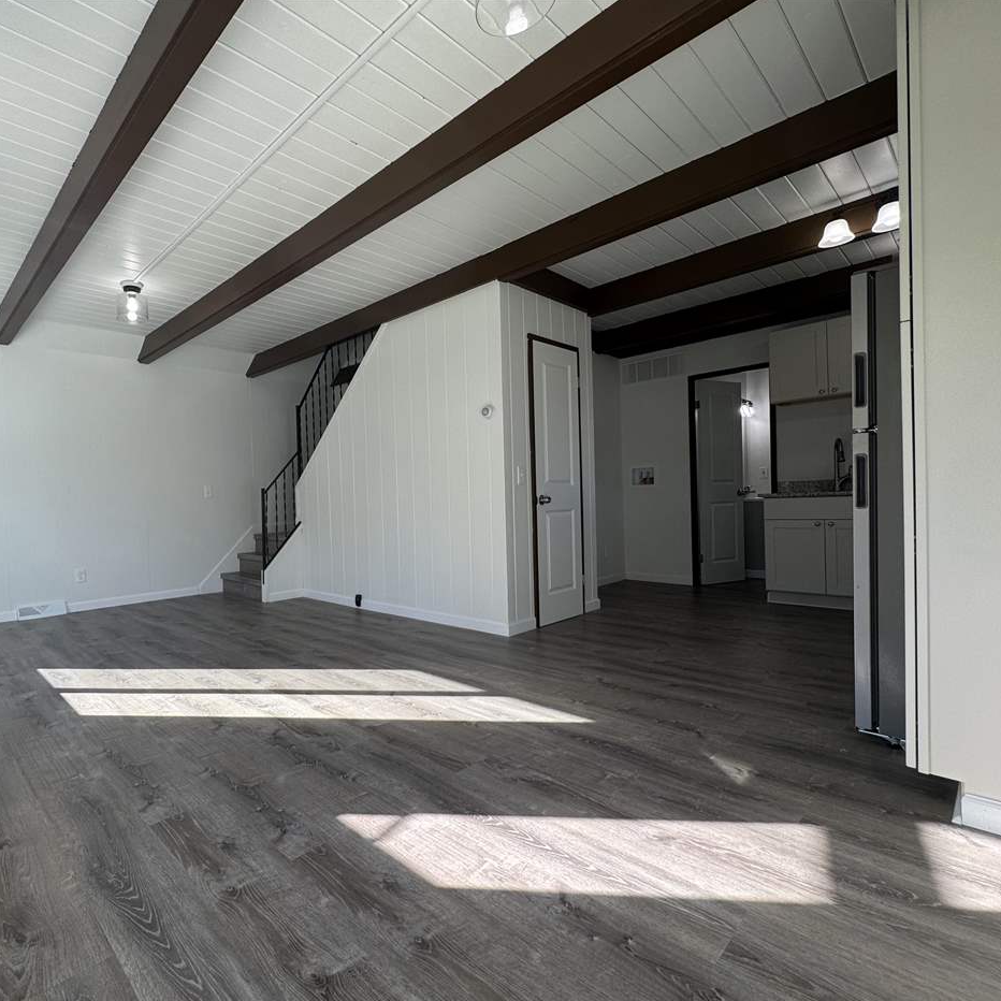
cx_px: 338
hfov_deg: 81.3
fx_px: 556
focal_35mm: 17
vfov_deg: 84.0
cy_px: 511
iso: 40
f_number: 2.2
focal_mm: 2.22
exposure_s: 1/148
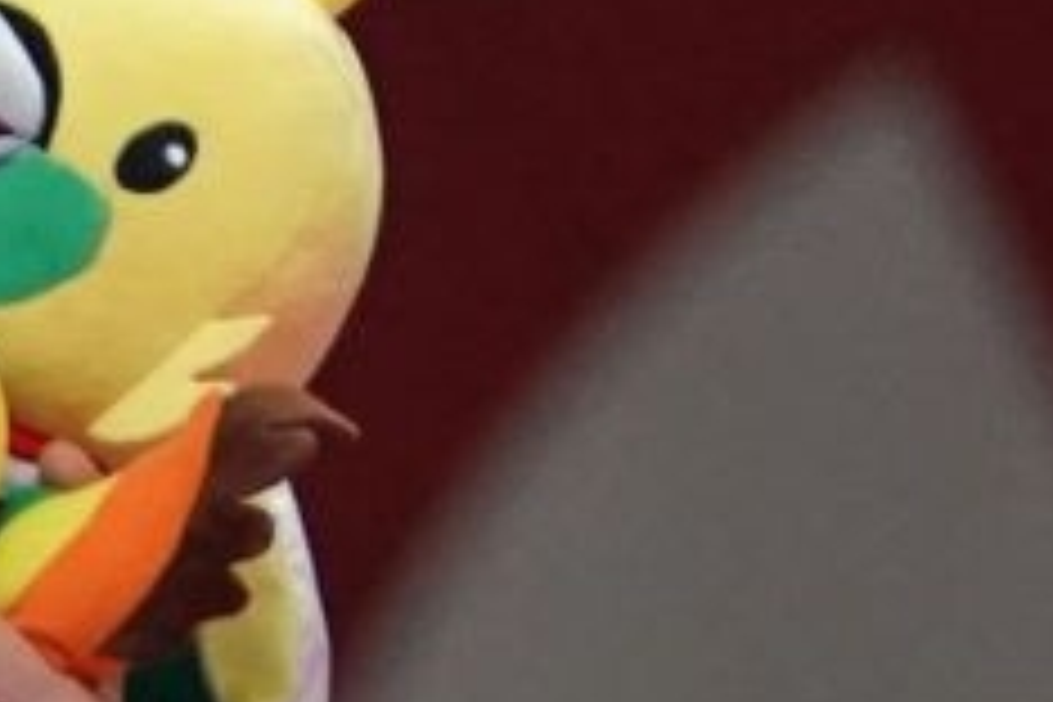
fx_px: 61391
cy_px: 693
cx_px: -2889
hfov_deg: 1.0
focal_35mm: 2099
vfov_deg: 0.7
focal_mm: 182
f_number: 4
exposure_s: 1/1000
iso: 4000
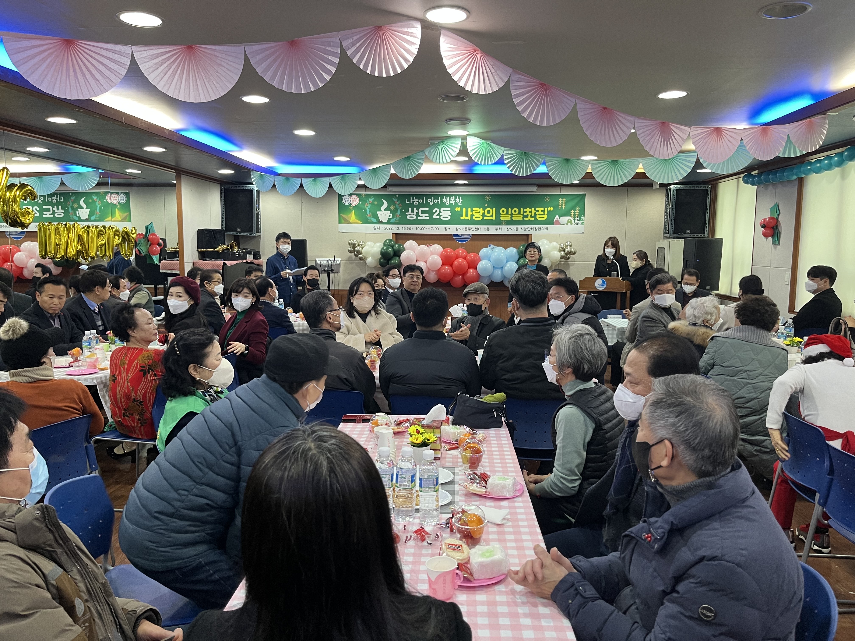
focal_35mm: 26
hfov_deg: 67.3
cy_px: 320
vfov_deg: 53.1
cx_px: 428
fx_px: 642
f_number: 1.6
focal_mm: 5.1
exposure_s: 1/60
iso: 160
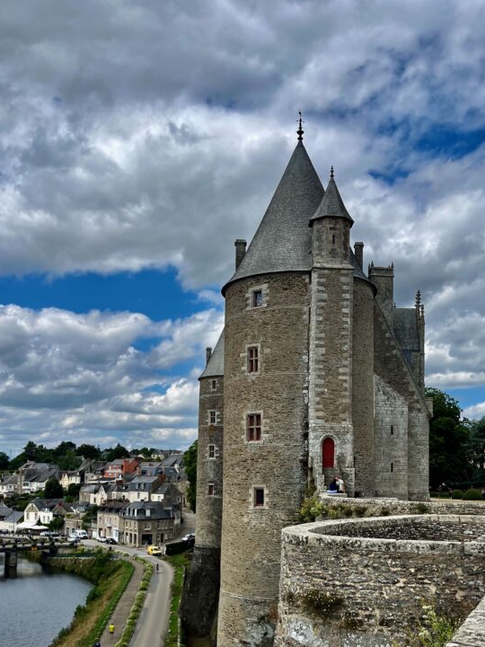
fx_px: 691
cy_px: 453
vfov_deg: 48.9
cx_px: 281
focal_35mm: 37
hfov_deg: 38.6
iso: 50
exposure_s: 1/4651
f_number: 1.6
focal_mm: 5.1
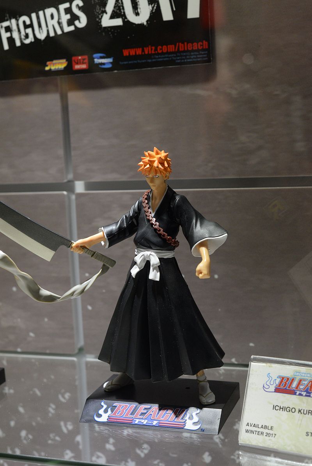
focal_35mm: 50
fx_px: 649
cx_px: 156
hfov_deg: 27.0
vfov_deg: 39.6
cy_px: 233
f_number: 6.3
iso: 2000
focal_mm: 50
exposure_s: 1/160
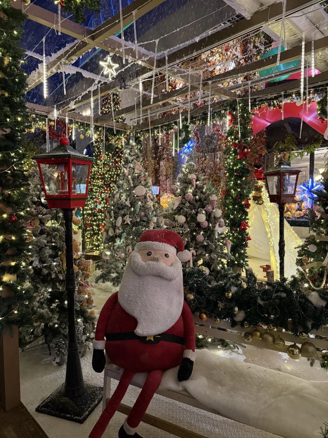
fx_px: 303
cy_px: 219
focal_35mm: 24
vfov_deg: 71.6
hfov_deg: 56.8
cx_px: 164
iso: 640
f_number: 1.78
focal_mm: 6.76
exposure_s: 1/33
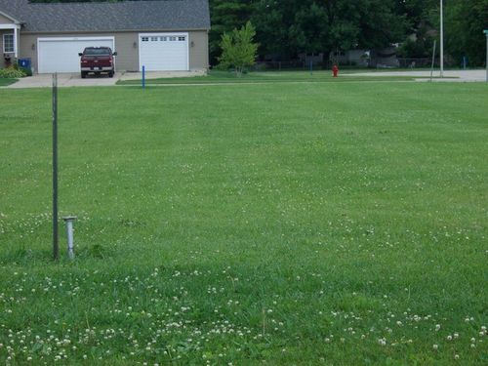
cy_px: 183
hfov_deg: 17.3
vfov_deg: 13.0
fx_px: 1607
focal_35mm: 114
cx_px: 244
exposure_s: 1/320
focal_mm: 23.7
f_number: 5.4
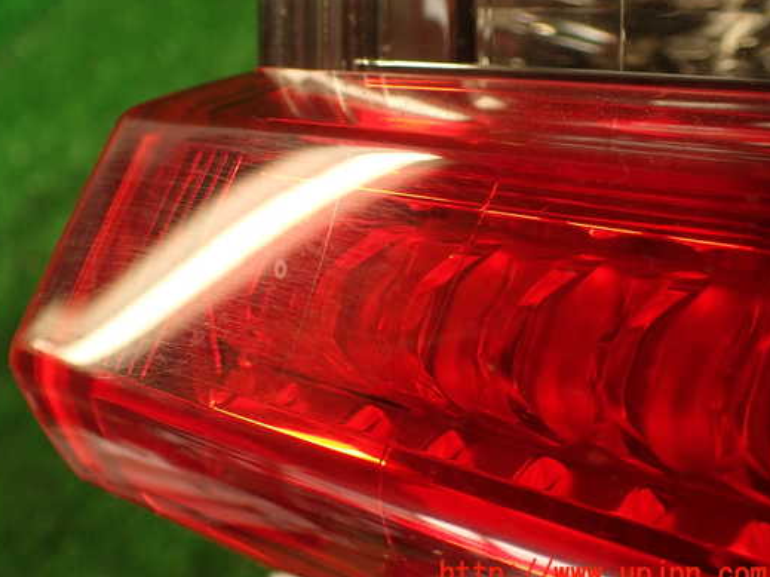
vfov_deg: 38.6
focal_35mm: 37
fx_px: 823
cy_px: 260
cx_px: 329
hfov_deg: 50.0
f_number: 2.4
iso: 200
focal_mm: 5.79
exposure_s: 1/50
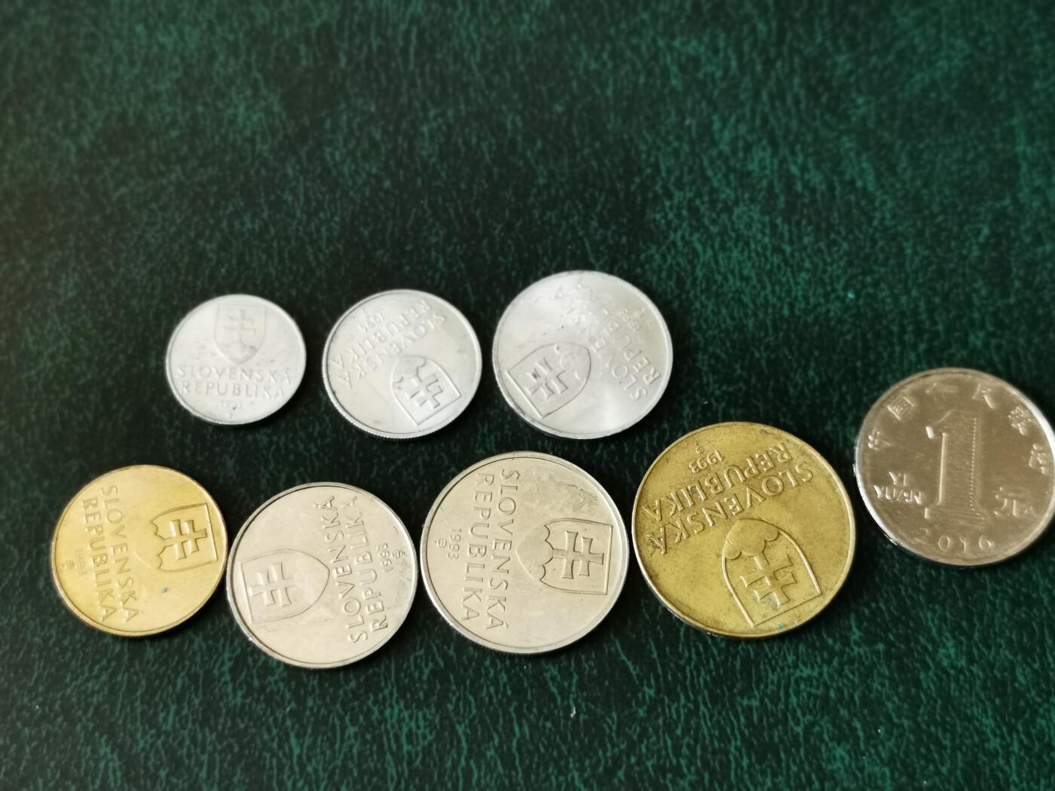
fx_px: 1646
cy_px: 396
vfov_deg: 27.0
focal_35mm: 54
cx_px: 528
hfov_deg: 35.5
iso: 200
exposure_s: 1/100
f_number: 4
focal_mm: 5.56
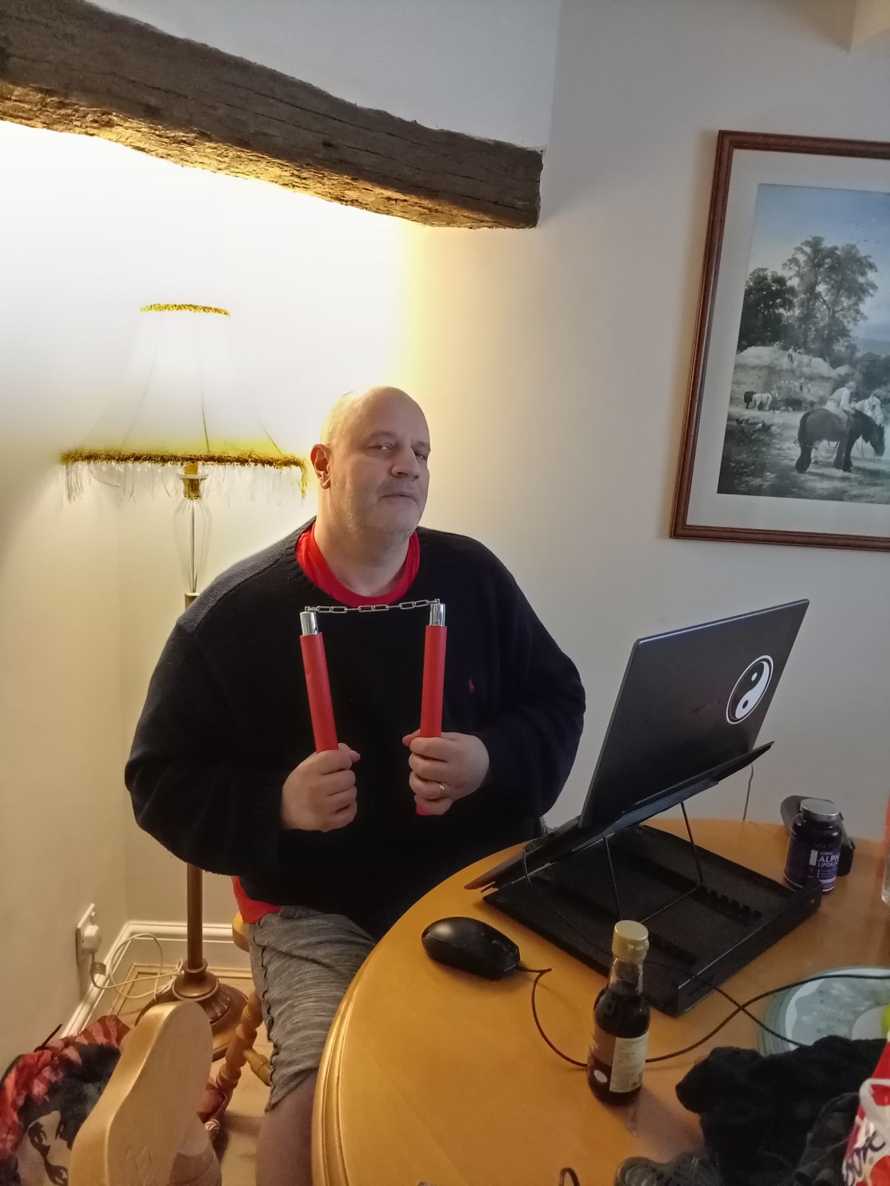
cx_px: 445
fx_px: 891
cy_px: 593
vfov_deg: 67.3
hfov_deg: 53.1
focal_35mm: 26
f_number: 1.8
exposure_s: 1/20
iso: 998
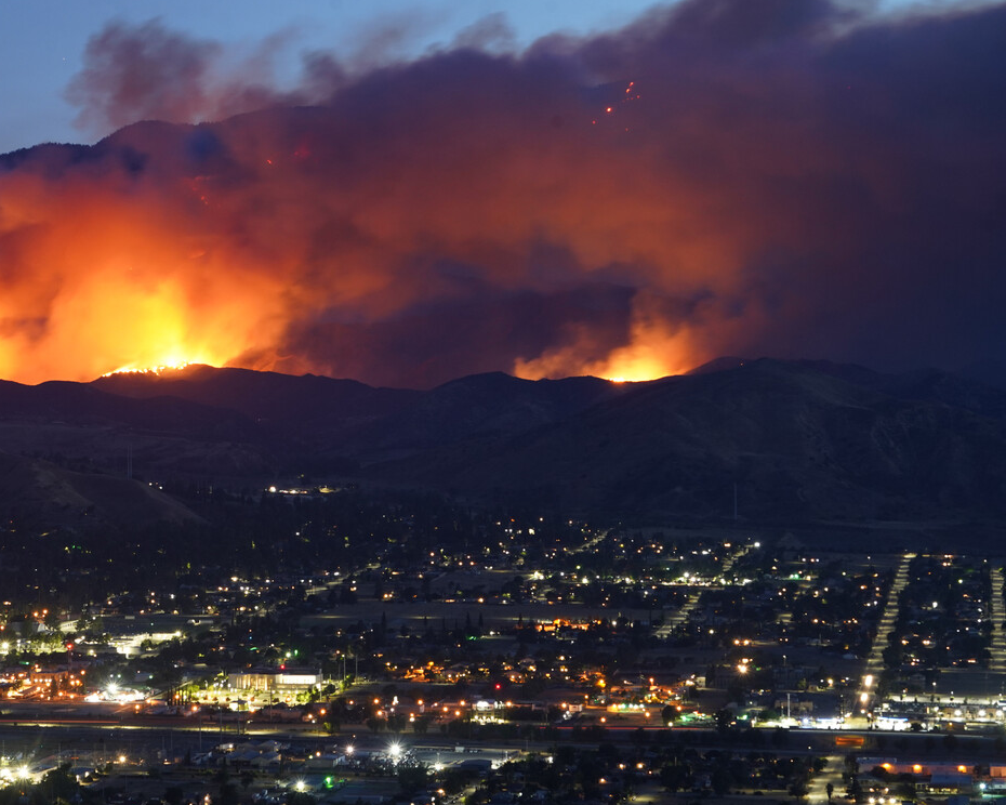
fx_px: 3424
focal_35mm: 115
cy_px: 411
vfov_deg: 13.4
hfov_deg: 16.7
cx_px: 374
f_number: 9
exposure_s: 4
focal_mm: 95
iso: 1000
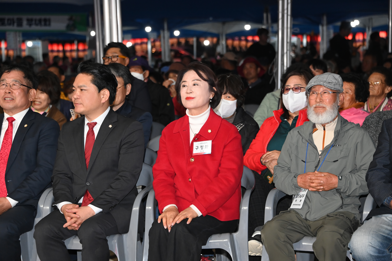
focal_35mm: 125
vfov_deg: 11.0
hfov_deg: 16.4
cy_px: 130
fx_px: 1361
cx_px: 196
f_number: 6.3
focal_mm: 125
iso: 3200
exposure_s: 1/250
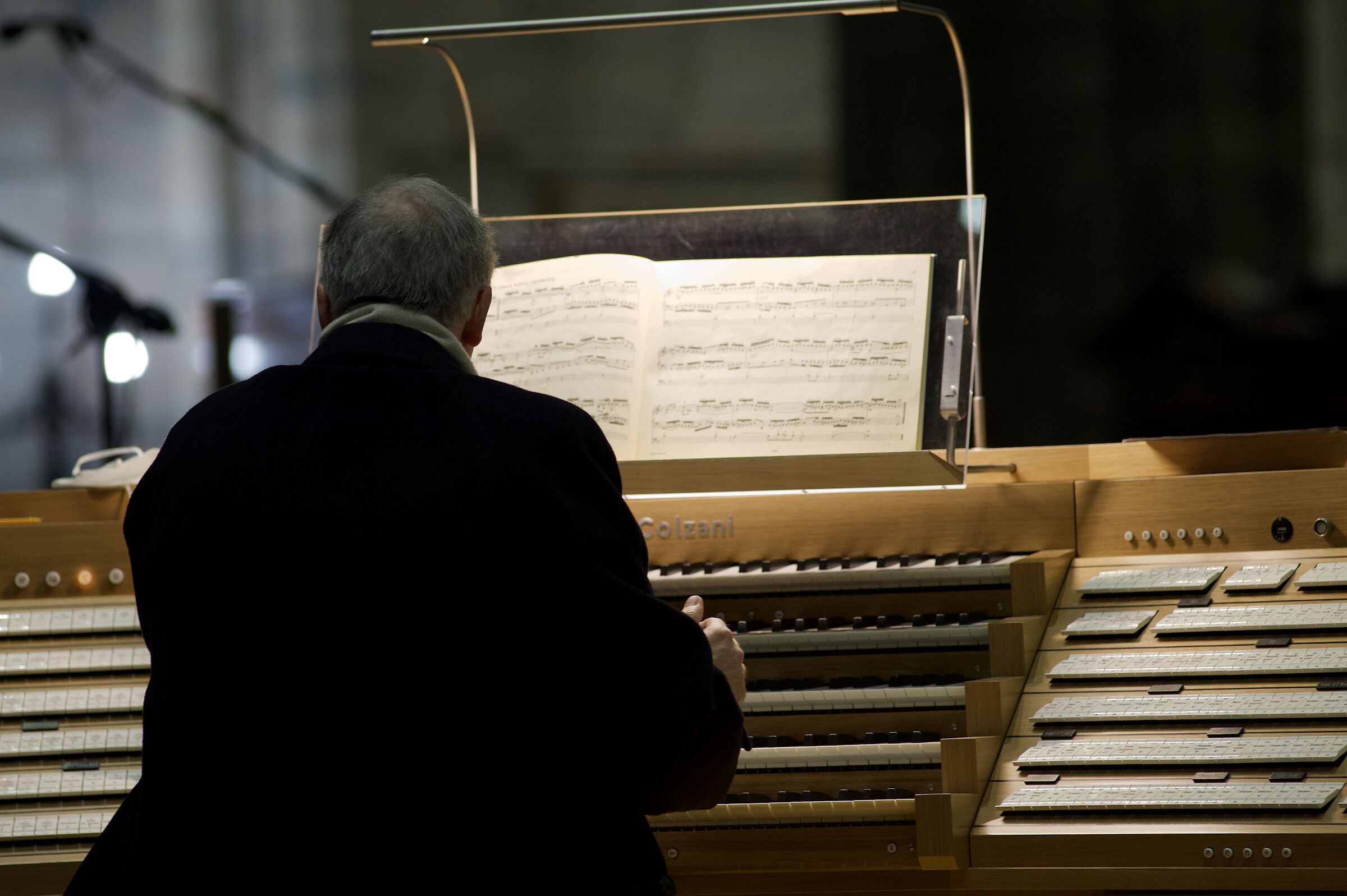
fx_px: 6731
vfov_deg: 7.6
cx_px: 674
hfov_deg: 11.4
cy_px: 448
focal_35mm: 180
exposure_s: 1/200
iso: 4000
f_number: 4
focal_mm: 180
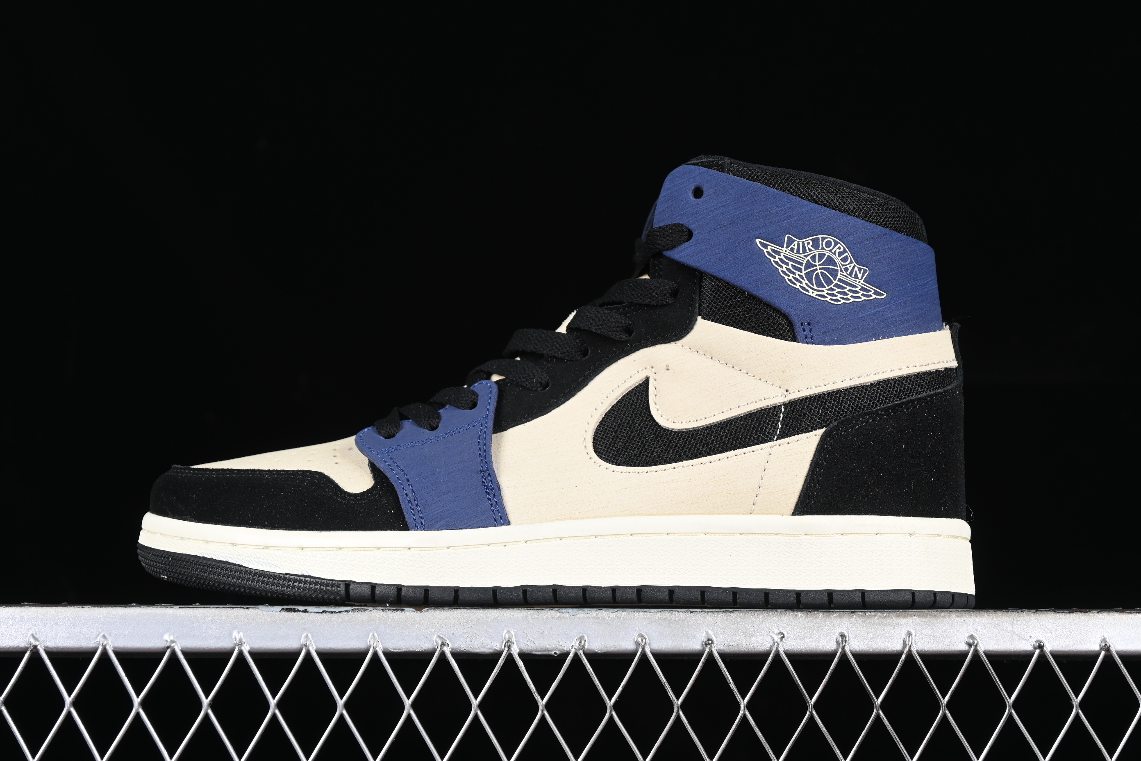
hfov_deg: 27.0
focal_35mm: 75
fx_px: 2377
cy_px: 380
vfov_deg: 18.2
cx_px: 570
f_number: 6.3
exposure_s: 1/60
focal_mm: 50
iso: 160
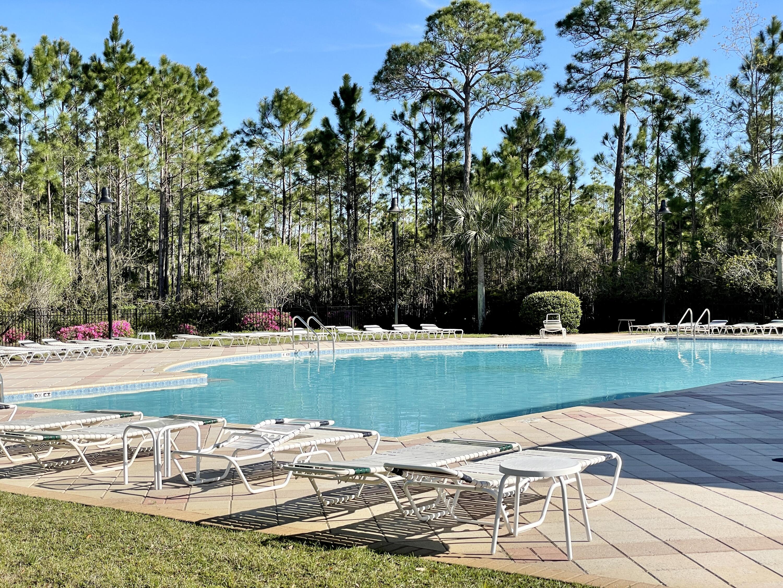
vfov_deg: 28.0
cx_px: 392
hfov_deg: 36.8
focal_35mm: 52
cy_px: 294
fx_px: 1176
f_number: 2
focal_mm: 6
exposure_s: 1/1332
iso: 25
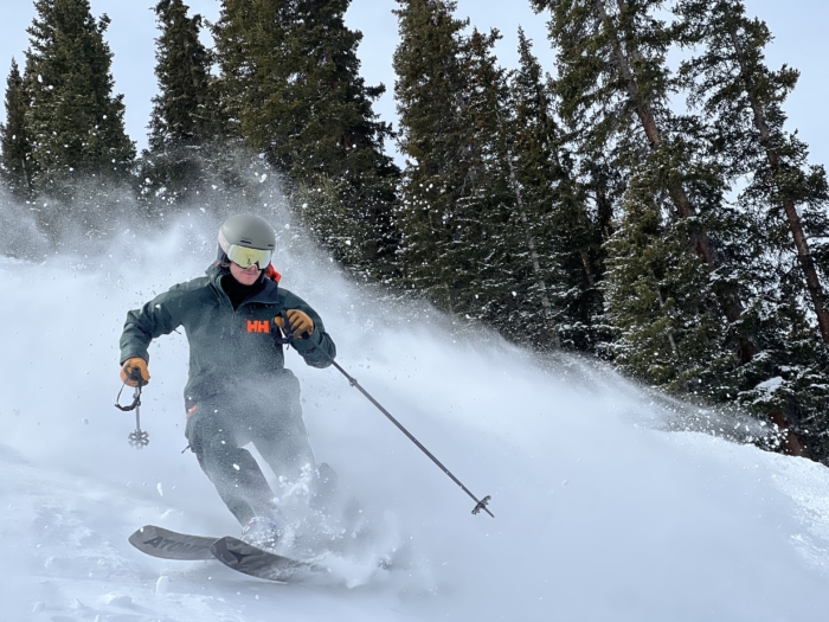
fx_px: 1844
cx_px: 414
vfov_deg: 19.1
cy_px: 311
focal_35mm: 77
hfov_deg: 25.3
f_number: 2.8
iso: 32
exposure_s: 1/1263
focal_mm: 9
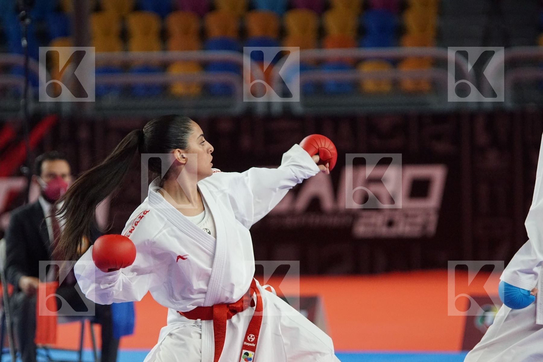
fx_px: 3393
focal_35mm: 225
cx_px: 272
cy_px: 181
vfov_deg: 6.1
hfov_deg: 9.1
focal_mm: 150
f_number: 2.8
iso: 3200
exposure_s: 1/2000
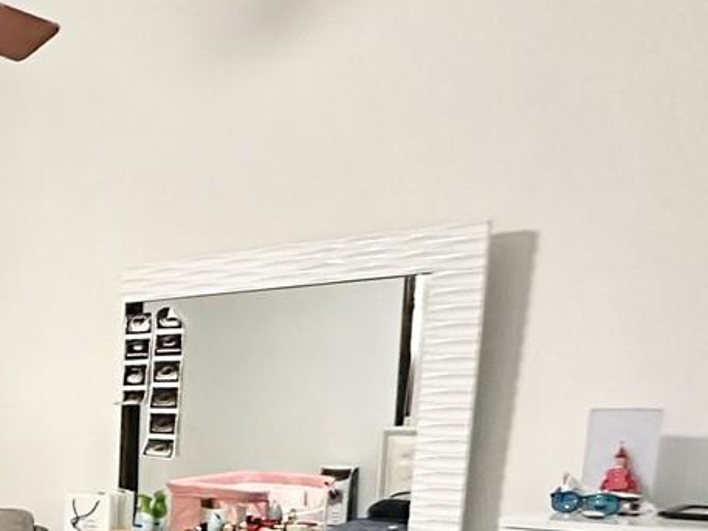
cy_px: 573
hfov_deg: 30.4
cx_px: -222
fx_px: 1002
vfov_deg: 27.4
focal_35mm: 49
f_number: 2.2
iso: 1250
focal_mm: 2.22
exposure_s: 1/60
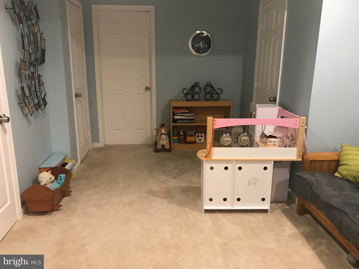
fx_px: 290
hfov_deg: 63.4
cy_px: 134
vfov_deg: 49.7
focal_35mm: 28
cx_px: 180
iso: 80
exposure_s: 1/15
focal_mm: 3.99
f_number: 1.8
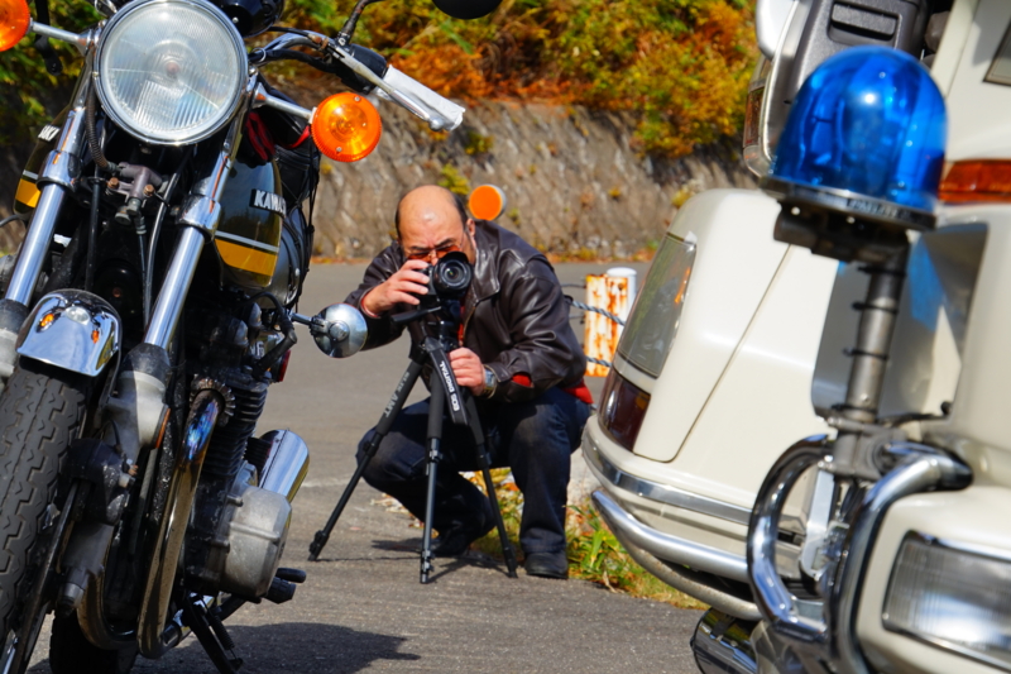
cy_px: 337
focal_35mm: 132
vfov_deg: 10.4
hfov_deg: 15.5
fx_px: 3706
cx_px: 506
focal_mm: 88
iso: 100
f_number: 10
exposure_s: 1/250
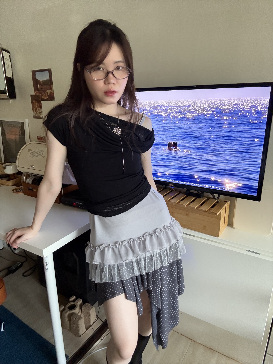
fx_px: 242
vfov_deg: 73.9
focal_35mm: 23
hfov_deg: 58.9
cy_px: 182
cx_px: 136
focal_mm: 2.69
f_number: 1.9
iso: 400
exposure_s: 1/31
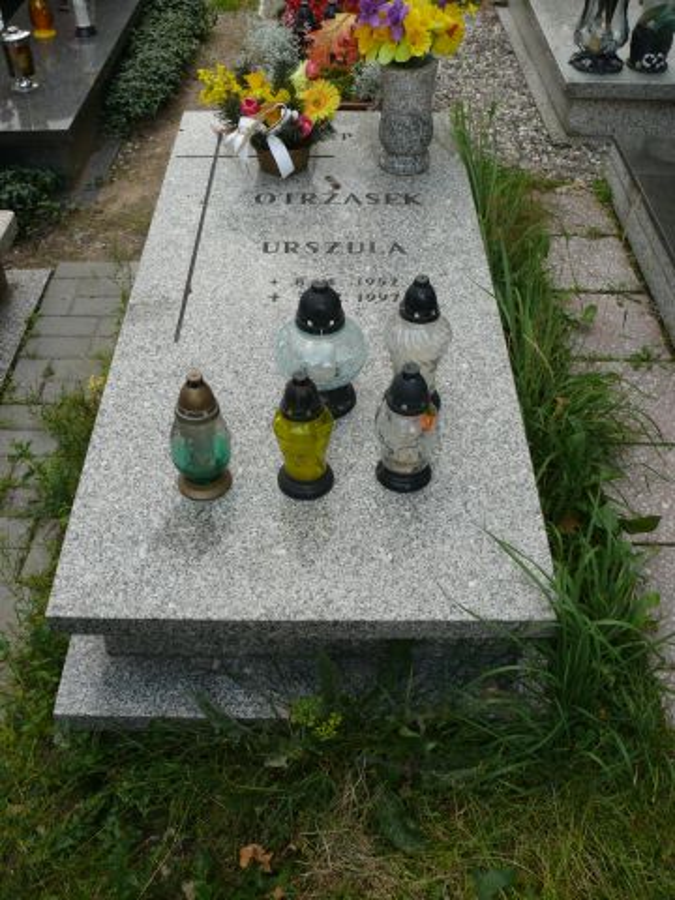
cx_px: 338
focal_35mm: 35
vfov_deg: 52.6
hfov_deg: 40.7
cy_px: 450
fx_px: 910
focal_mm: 7.4
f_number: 4
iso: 100
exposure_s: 1/160
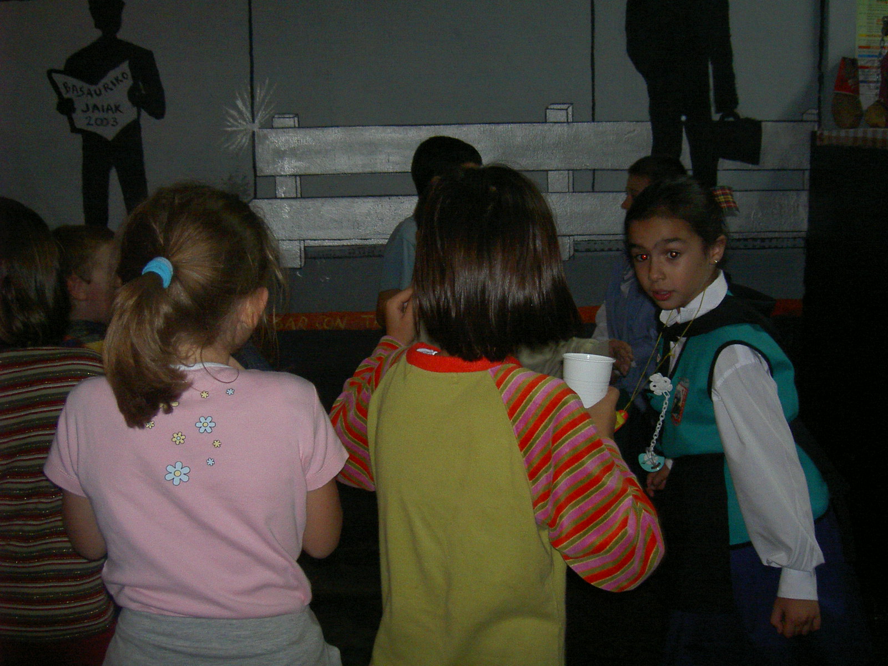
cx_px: 444
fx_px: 1000
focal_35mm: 39
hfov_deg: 47.9
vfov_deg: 36.8
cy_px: 333
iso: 100
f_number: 2.8
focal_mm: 8
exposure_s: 1/59.5
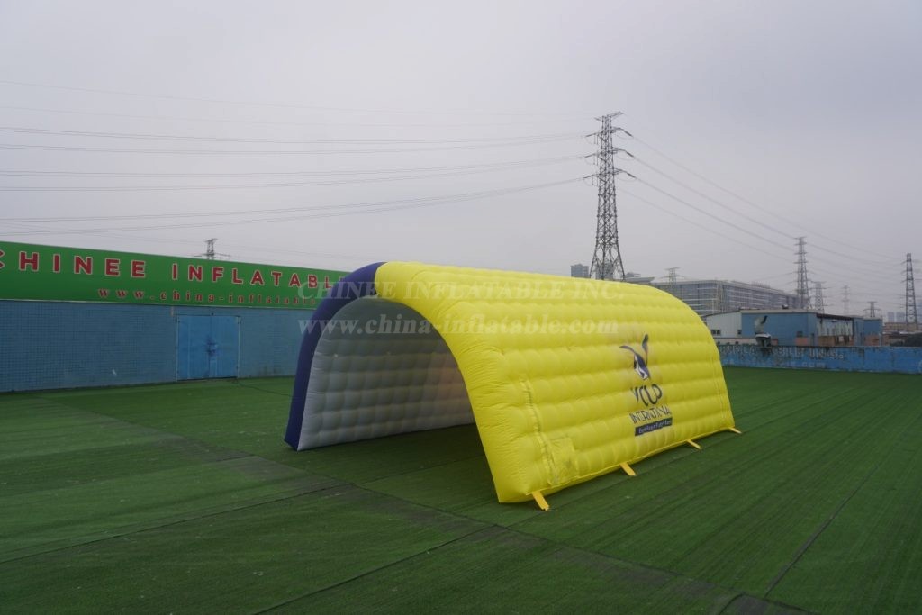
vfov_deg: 53.1
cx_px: 461
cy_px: 308
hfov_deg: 73.7
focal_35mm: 24
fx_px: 615
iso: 100
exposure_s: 1/320
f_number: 5.6
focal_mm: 16
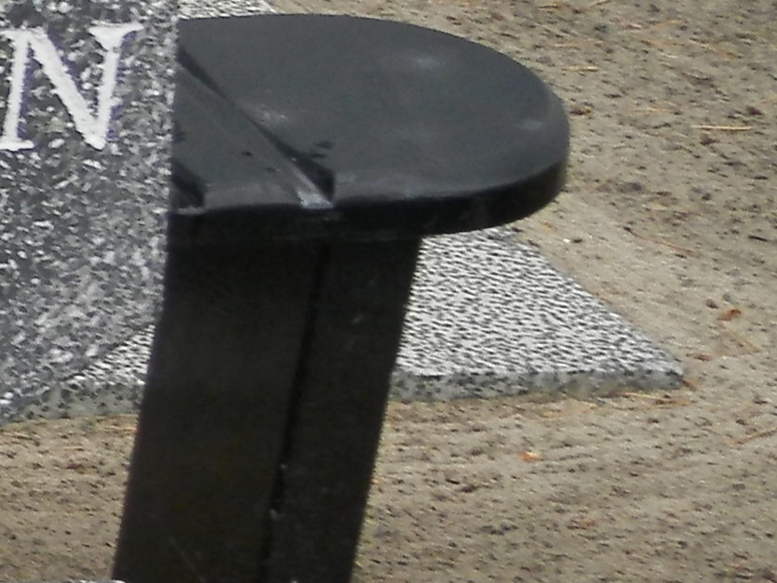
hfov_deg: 9.8
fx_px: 3840
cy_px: 311
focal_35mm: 171
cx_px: -1237
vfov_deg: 8.7
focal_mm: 5.5
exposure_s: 1/250
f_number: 3.2
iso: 80
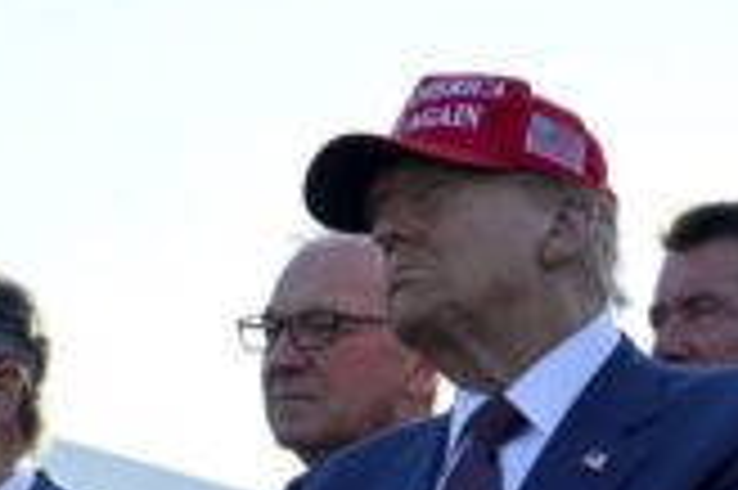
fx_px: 2191
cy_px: 575
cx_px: -171
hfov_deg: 18.1
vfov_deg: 12.5
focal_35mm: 107
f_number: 4
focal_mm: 39
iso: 64
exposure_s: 1/320
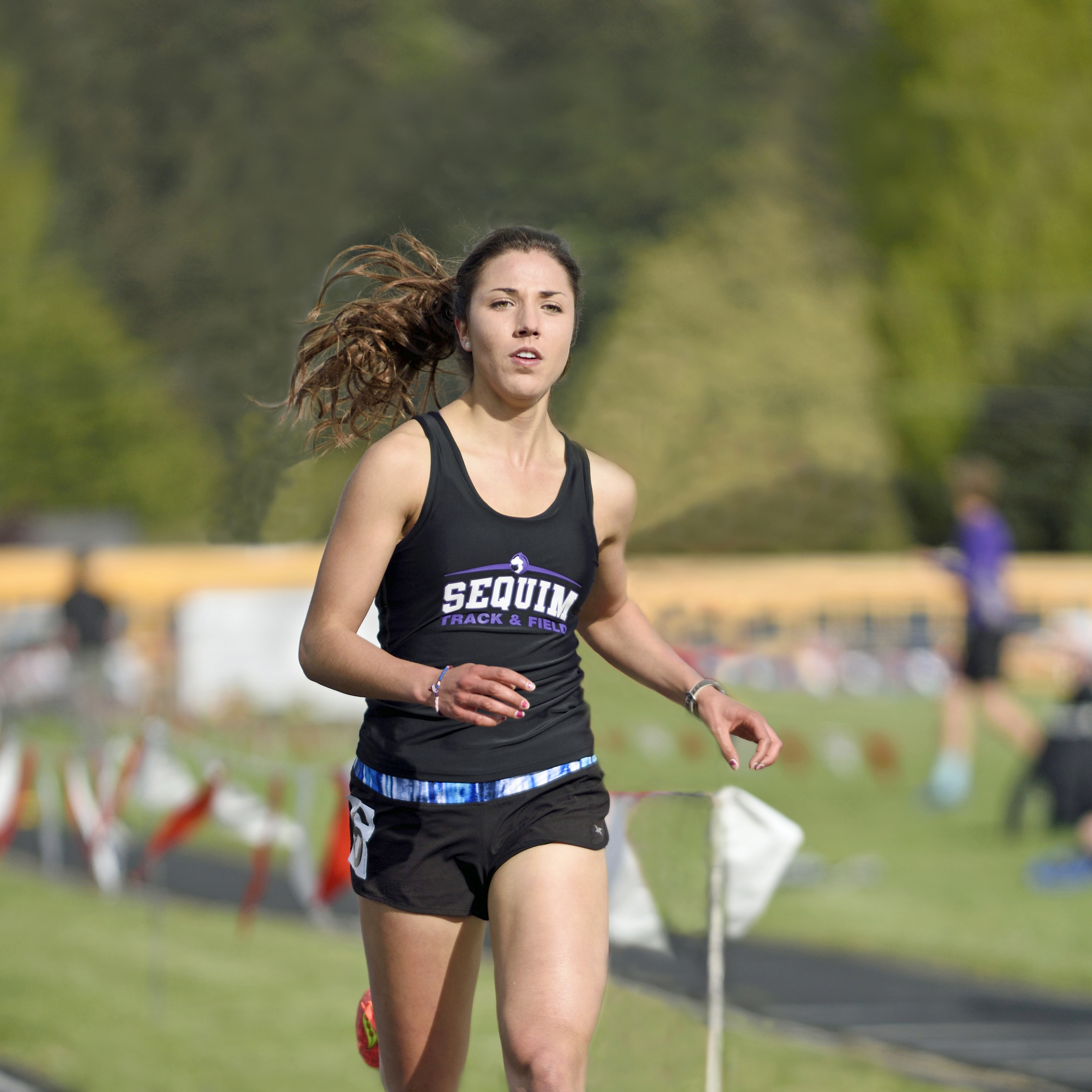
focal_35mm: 255
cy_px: 739
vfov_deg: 6.9
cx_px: 546
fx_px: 9101
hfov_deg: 6.9
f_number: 2.8
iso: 200
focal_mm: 200
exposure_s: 1/4000
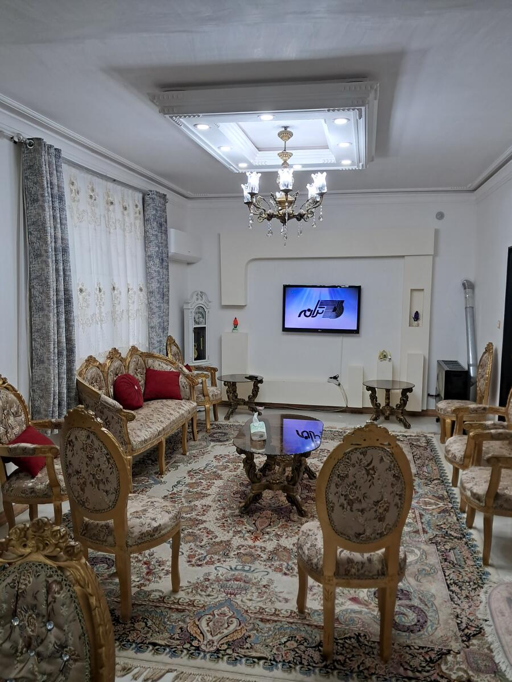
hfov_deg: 51.4
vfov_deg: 65.3
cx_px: 256
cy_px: 341
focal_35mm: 27
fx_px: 532
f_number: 1.8
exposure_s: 1/50
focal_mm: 4
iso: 200
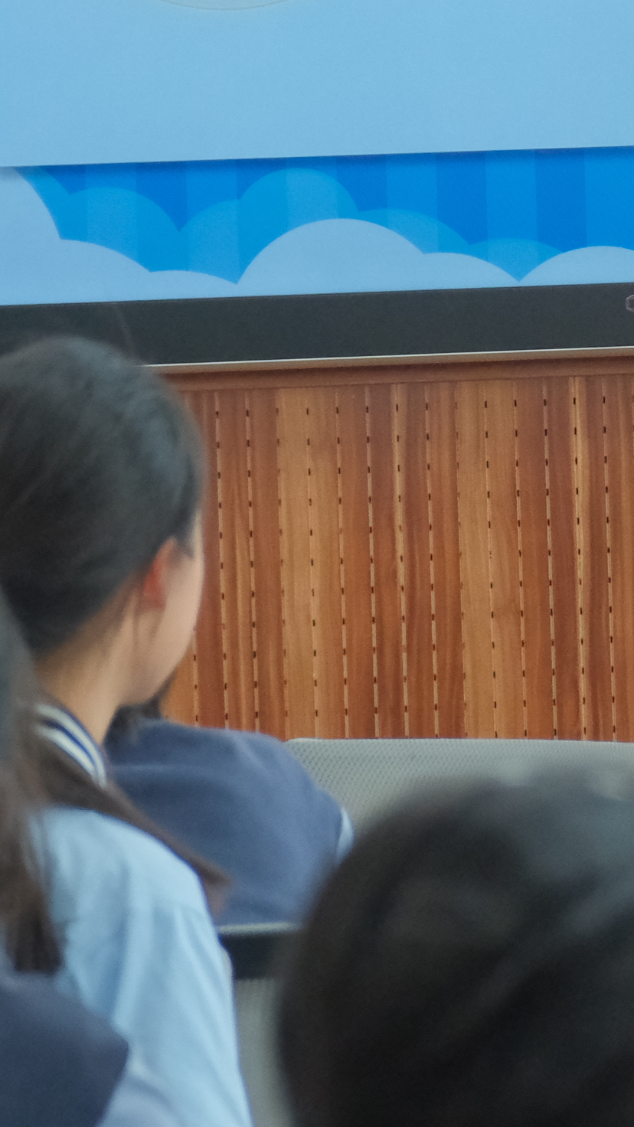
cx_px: 1614
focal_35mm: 409
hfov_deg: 2.9
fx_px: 12224
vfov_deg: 5.3
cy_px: 159
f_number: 4
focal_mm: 70
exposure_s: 1/200
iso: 2000
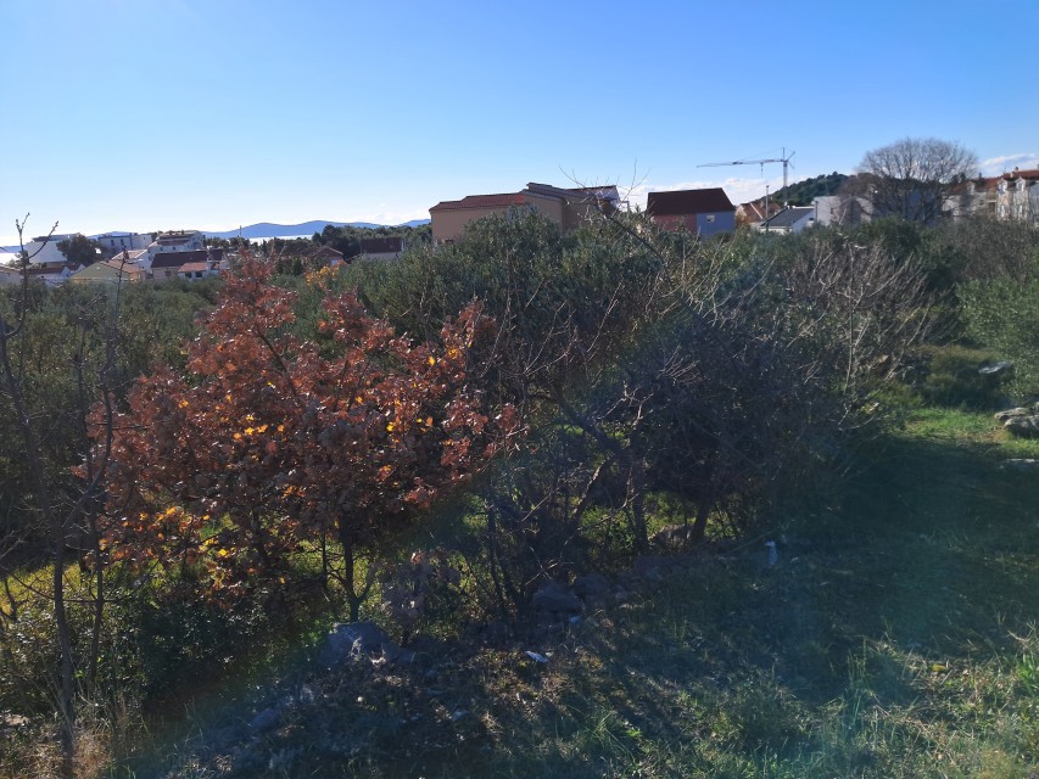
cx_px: 520
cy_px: 390
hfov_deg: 65.3
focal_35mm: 27
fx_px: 811
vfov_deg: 51.4
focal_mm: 4
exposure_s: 1/855
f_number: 1.8
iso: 50
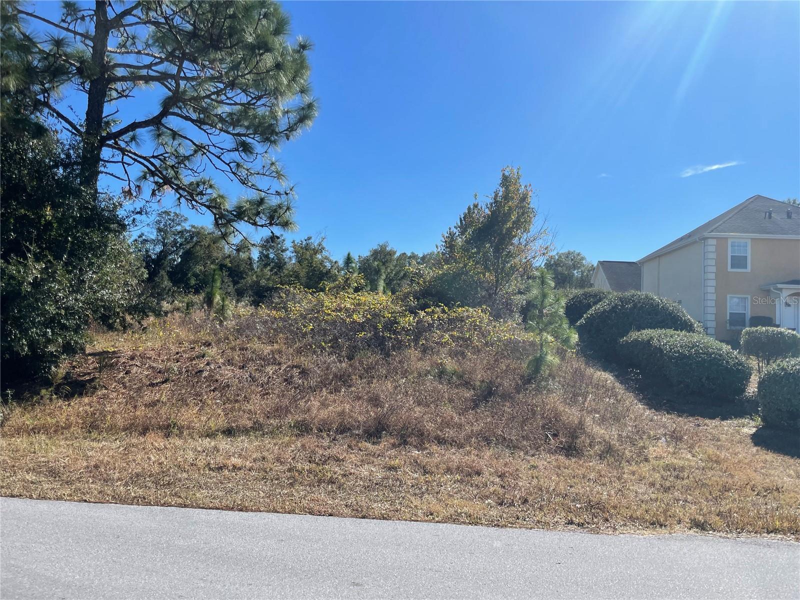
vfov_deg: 53.1
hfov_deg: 67.3
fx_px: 601
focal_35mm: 26
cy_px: 300
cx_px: 400
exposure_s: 1/4132
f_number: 1.6
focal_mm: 4.2
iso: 32
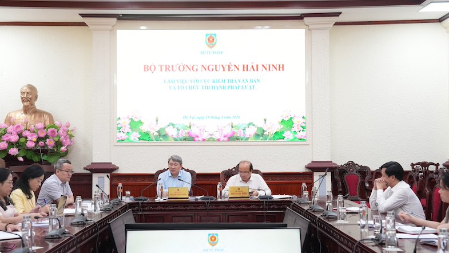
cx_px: 221
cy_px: 134
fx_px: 572
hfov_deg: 42.9
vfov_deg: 24.9
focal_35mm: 48
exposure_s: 1/160
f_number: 4.5
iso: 2500
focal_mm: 45
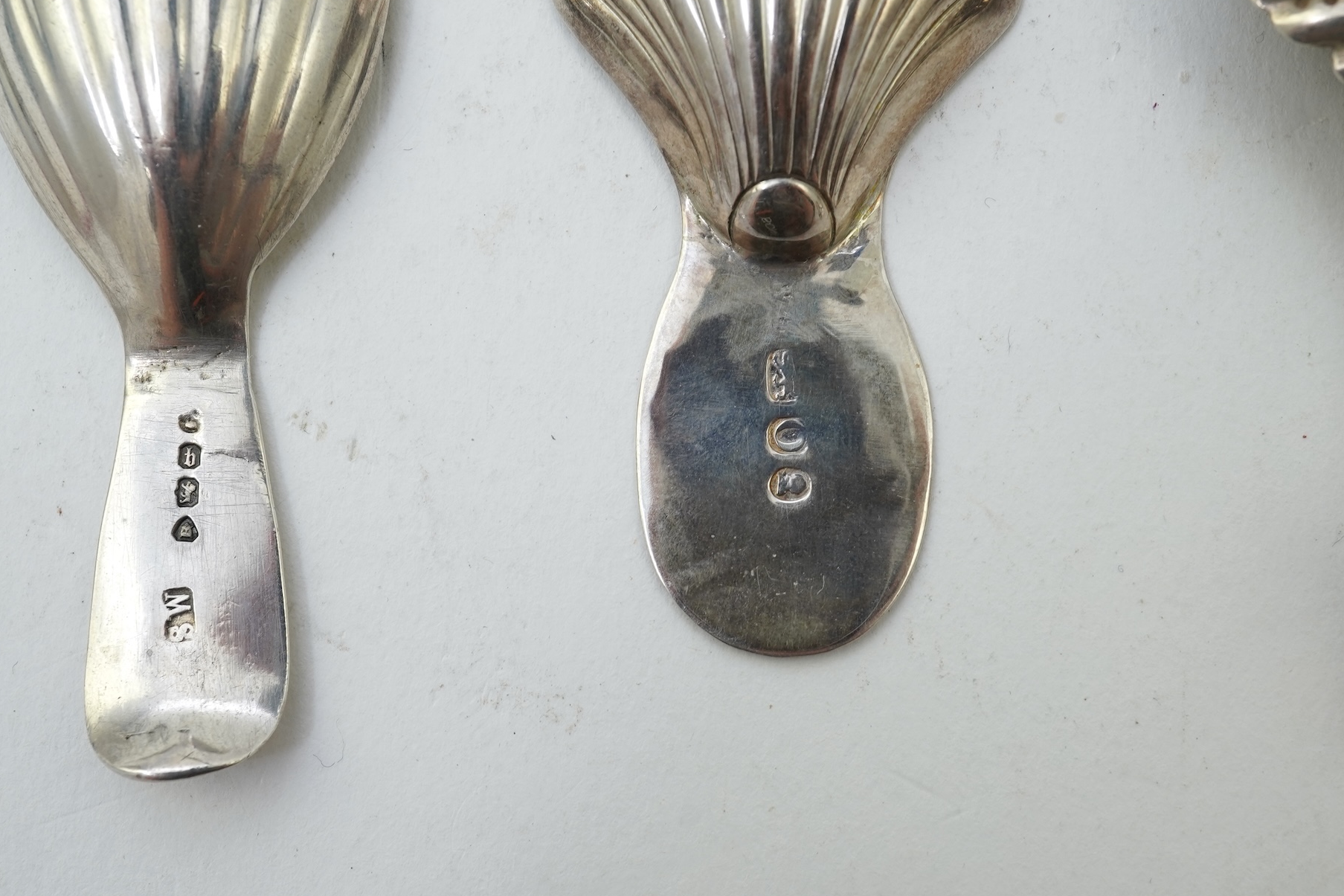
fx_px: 1829
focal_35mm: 49
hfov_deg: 40.3
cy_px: 430
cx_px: 664
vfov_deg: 27.5
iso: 320
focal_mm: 30
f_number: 13
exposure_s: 1/50
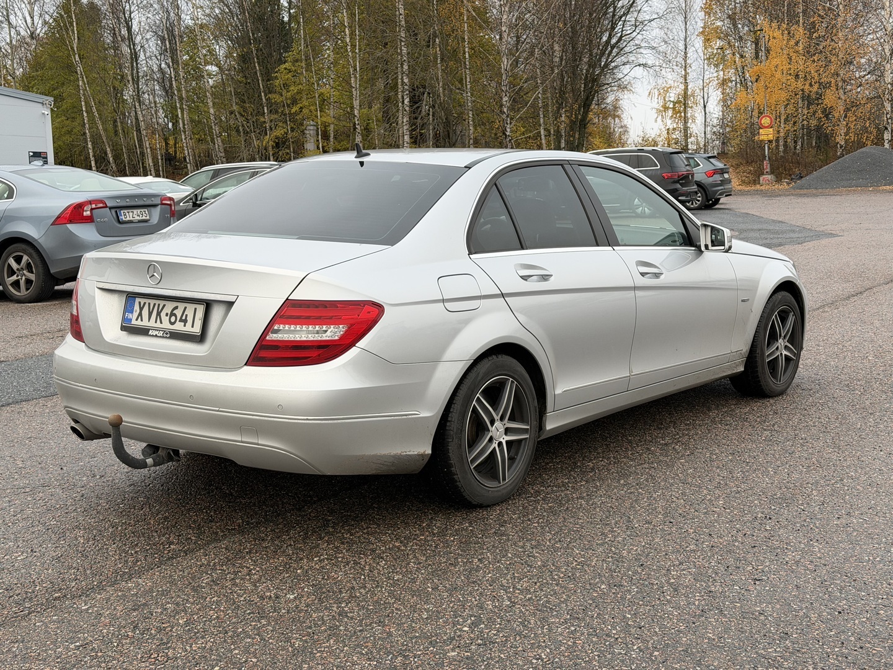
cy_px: 335
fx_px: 1238
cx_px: 446
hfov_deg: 39.7
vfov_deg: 30.3
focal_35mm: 48
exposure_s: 1/163
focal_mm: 6.76
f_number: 1.78
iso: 50
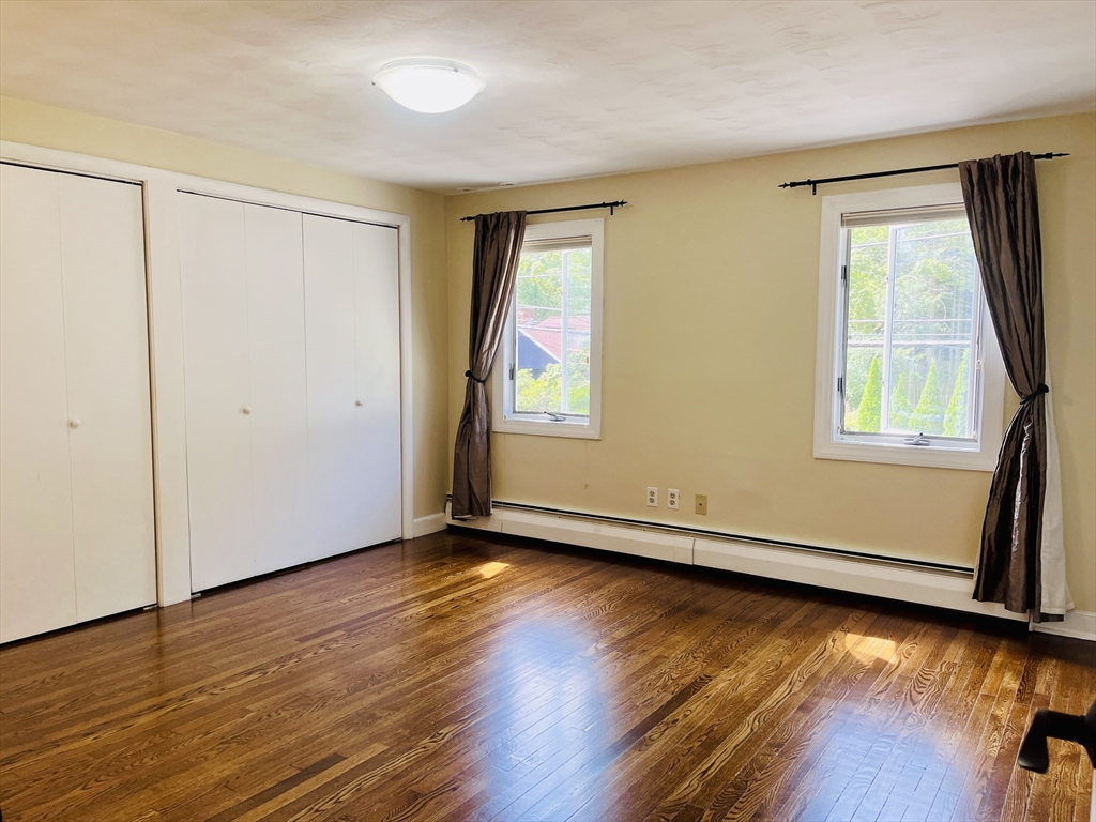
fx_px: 823
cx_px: 548
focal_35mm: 26
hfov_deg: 67.3
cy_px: 411
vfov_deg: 53.1
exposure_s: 1/120
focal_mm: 5.1
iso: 64
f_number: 1.6
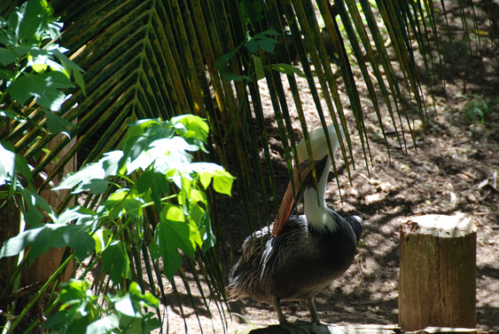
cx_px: 269
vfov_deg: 3.7
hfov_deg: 5.5
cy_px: 177
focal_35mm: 373
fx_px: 5173
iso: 100
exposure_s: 1/60
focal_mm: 200
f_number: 5.6
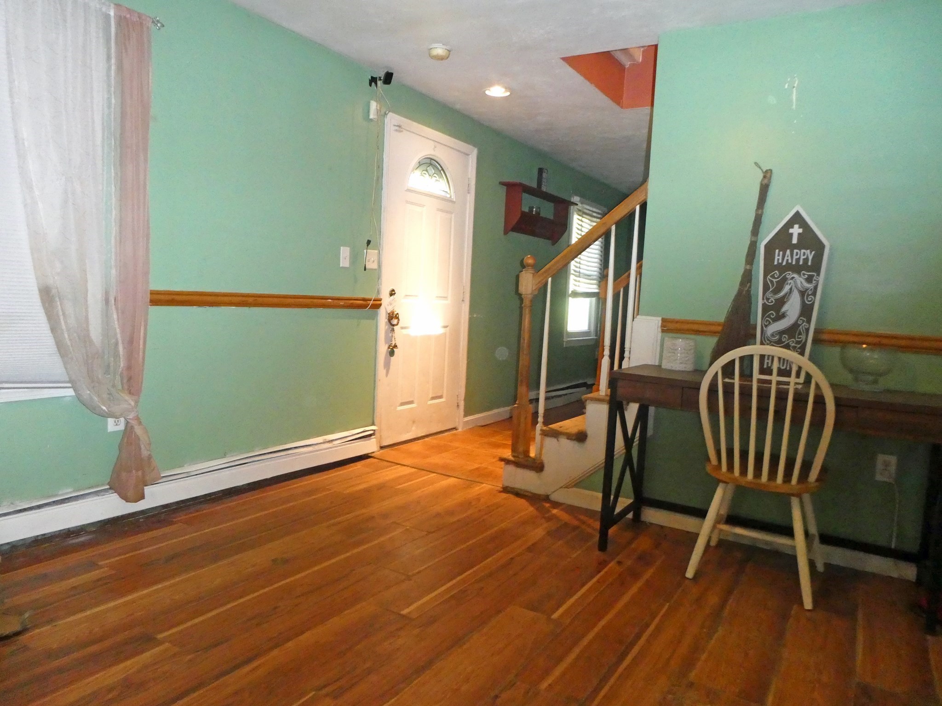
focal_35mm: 24
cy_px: 353
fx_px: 653
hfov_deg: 71.6
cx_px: 471
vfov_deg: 56.8
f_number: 3.3
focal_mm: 4.3
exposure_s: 1/60
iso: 800
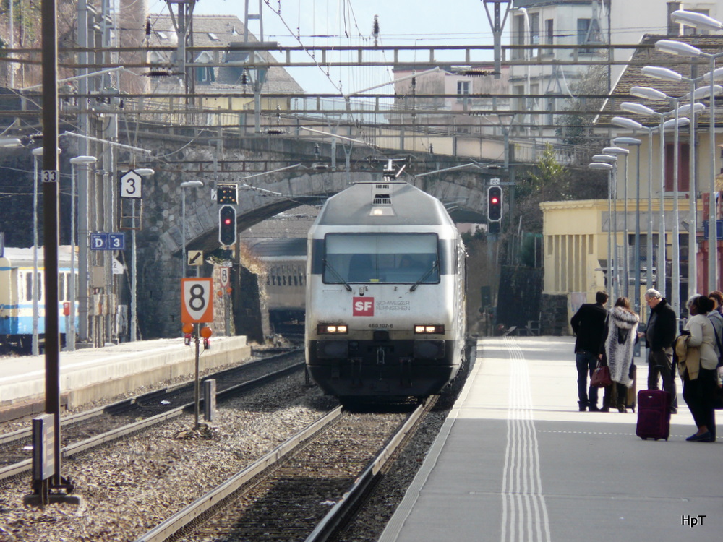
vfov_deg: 3.0
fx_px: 10380
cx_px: 362
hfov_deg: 4.0
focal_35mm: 497
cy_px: 271
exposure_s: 1/250
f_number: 5.6
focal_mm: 81.6
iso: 100
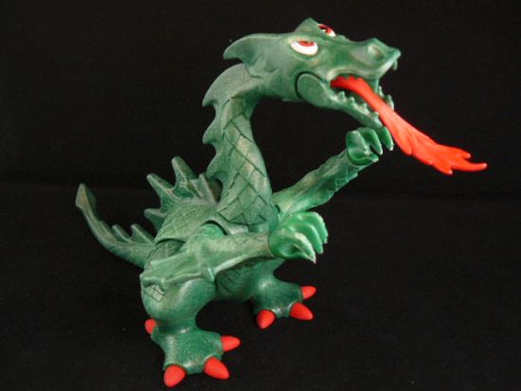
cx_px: 260
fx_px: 542
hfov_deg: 51.3
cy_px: 196
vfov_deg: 39.7
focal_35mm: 36
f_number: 2.8
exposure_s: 1/15
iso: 160
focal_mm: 6
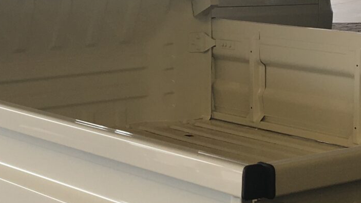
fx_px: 1101
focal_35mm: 115
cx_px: 191
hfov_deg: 18.6
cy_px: 152
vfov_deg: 10.5
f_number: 2.2
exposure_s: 1/100
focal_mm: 4.15
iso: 32
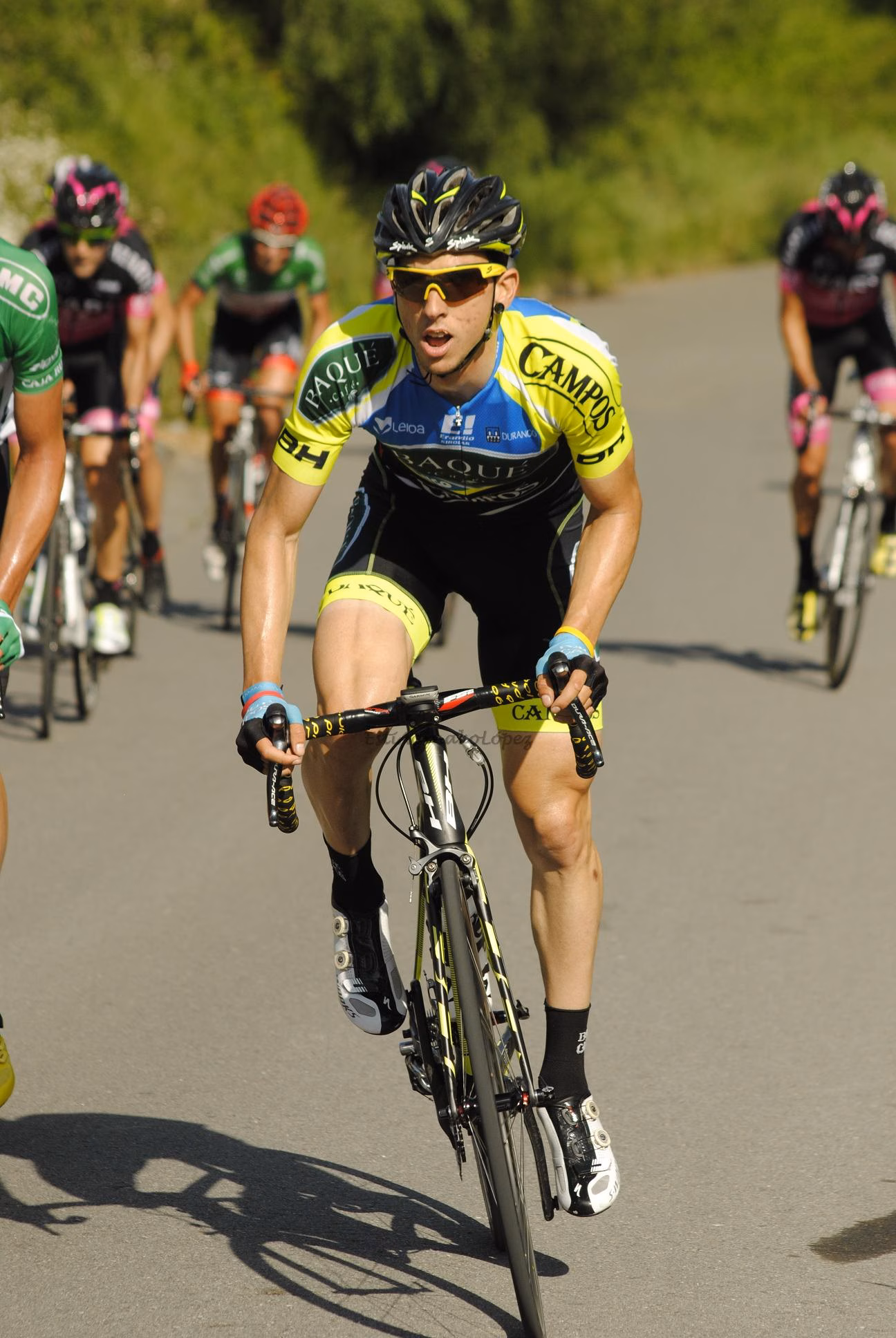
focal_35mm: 202
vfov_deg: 10.1
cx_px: 448
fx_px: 7538
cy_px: 669
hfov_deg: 6.8
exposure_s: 1/1000
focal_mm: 135
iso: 200
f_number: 6.3
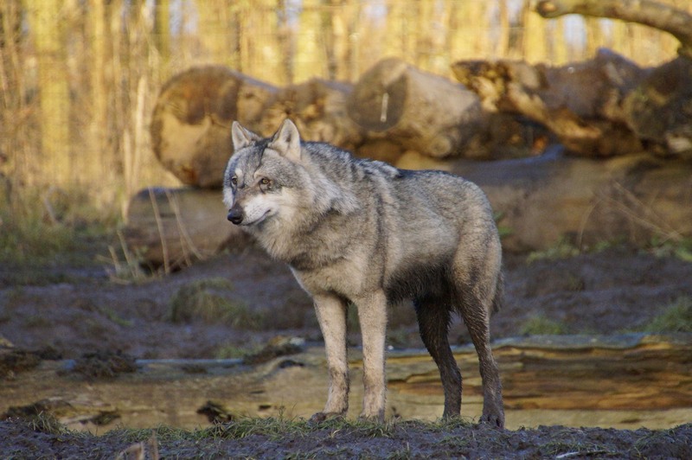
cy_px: 230
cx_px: 346
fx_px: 8066
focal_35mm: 420
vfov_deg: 3.3
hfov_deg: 4.9
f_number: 6.3
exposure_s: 1/800
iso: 3200
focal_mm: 280
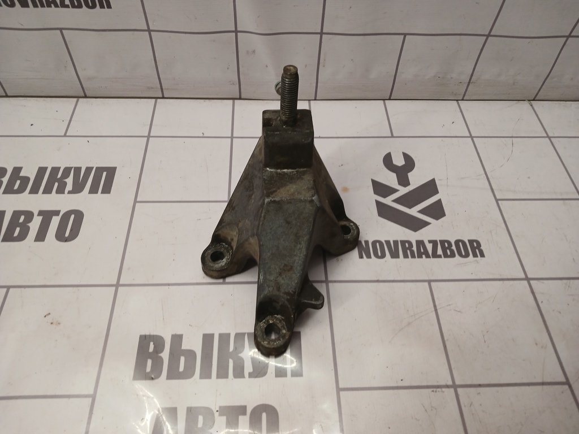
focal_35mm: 27
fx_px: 452
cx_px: 290
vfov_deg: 51.4
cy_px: 217
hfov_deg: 65.3
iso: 125
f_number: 1.8
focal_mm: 4
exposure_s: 1/50
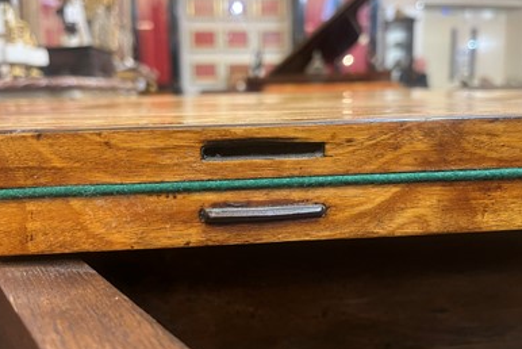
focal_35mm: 28
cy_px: 170
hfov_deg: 65.4
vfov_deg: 46.5
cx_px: 258
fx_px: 406
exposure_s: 1/50
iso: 320
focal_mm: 5.1
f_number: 1.6
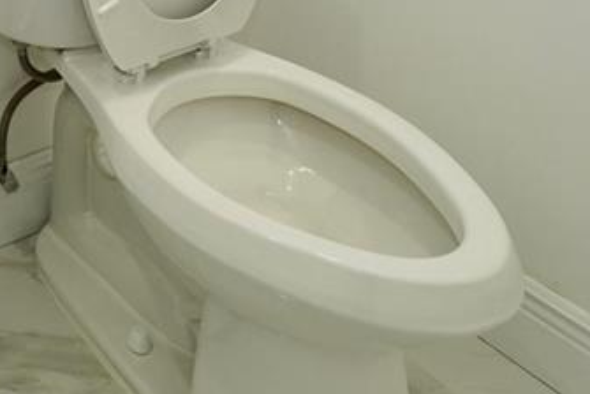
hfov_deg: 27.0
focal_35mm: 62
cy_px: -399
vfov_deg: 16.5
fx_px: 1017
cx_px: -185
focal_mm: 13
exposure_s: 1/160
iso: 250
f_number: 4
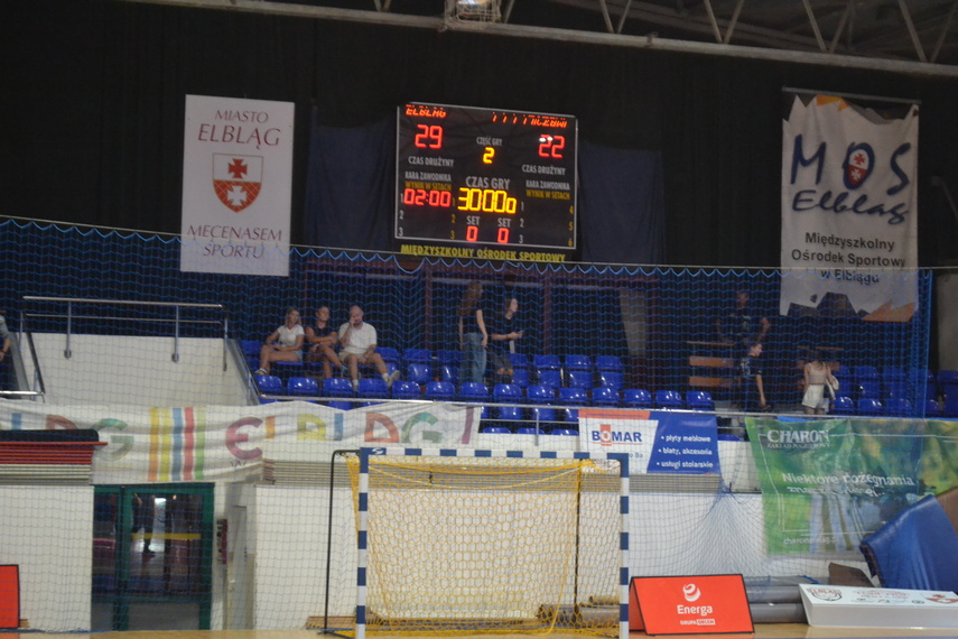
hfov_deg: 24.6
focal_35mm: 82
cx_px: 479
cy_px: 320
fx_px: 2195
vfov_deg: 16.6
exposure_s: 1/100
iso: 3200
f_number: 5.6
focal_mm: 55
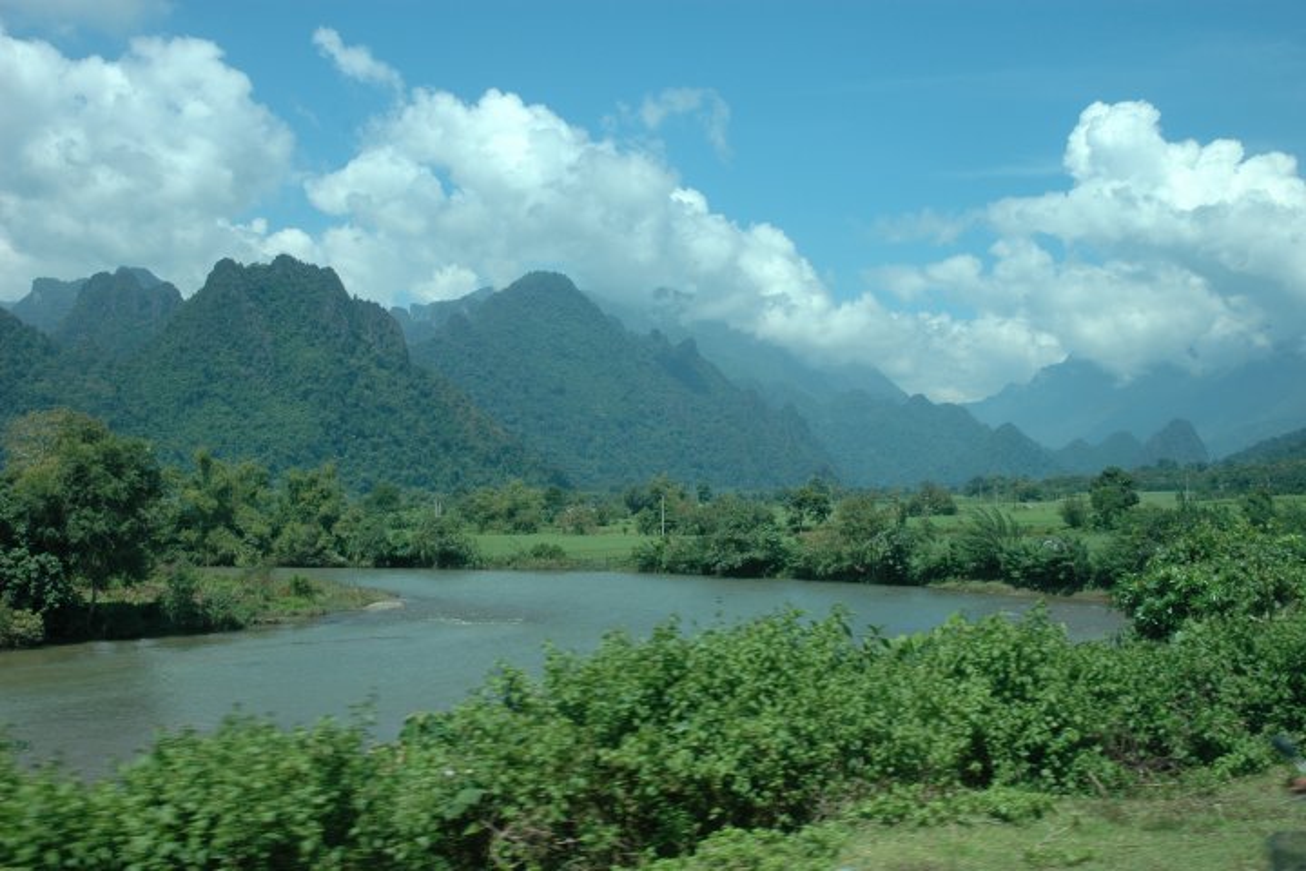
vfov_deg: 33.0
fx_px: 1469
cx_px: 653
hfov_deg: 47.9
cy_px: 436
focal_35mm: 40
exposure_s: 1/320
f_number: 9
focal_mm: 27
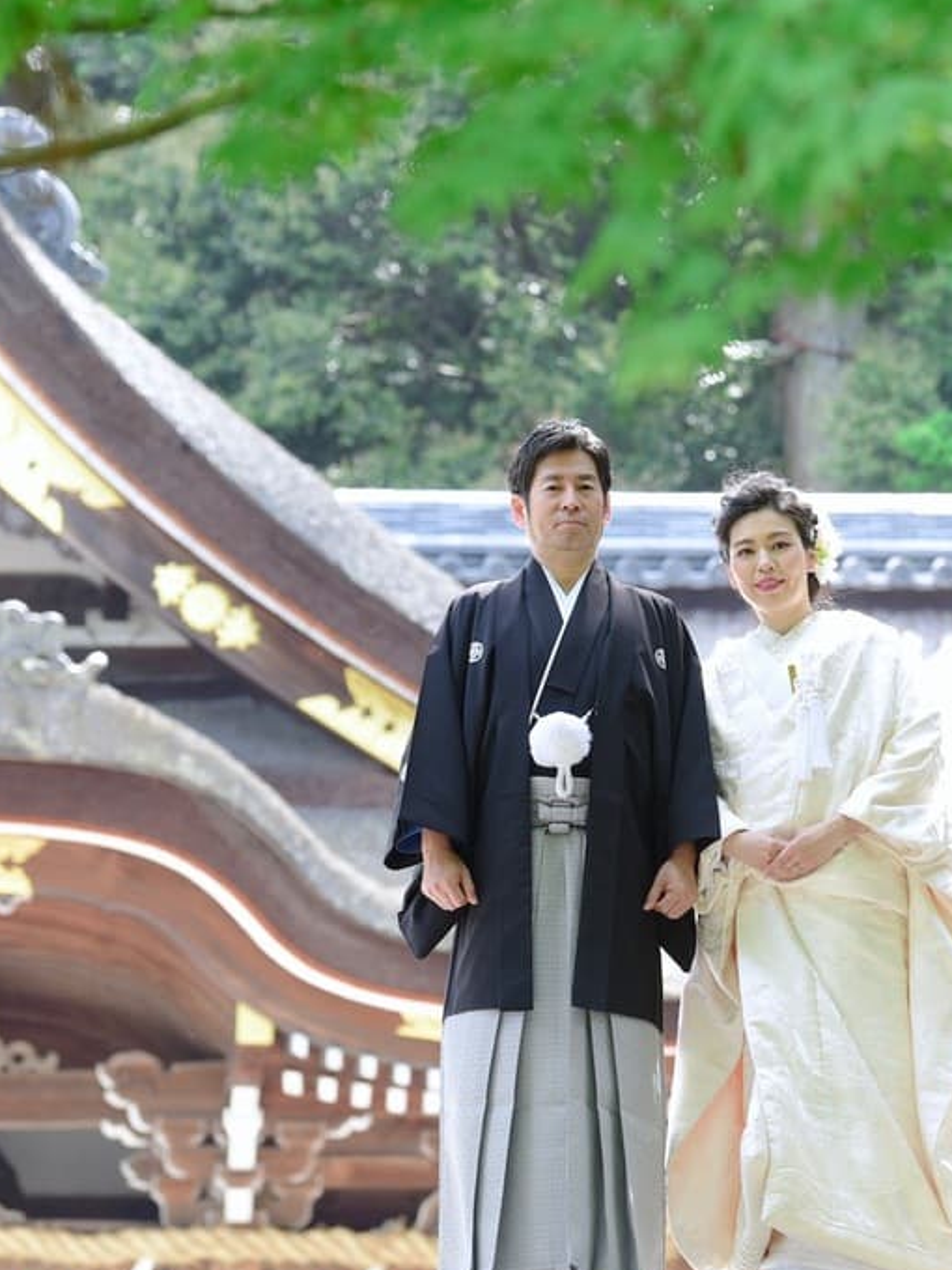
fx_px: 10084
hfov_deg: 5.4
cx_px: 877
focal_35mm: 275
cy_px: 432
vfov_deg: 7.2
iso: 640
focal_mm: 135
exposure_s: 1/200
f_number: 5
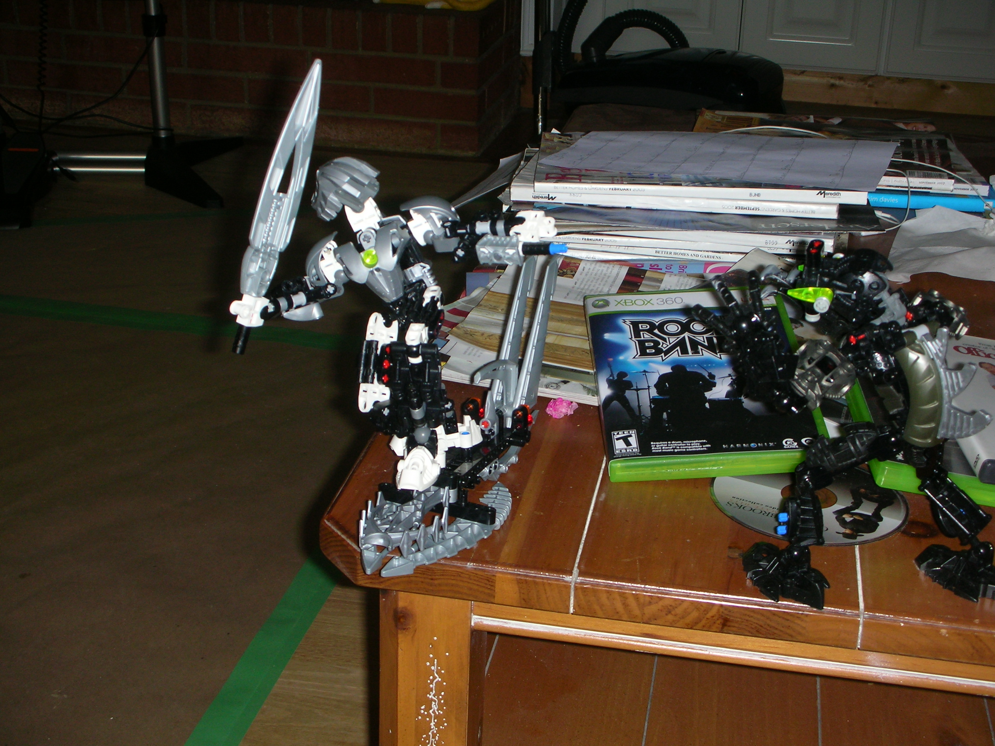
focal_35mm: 53
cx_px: 498
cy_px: 373
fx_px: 1523
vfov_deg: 27.5
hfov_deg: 36.2
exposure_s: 1/60.1
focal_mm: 8.8
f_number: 3.7
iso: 50
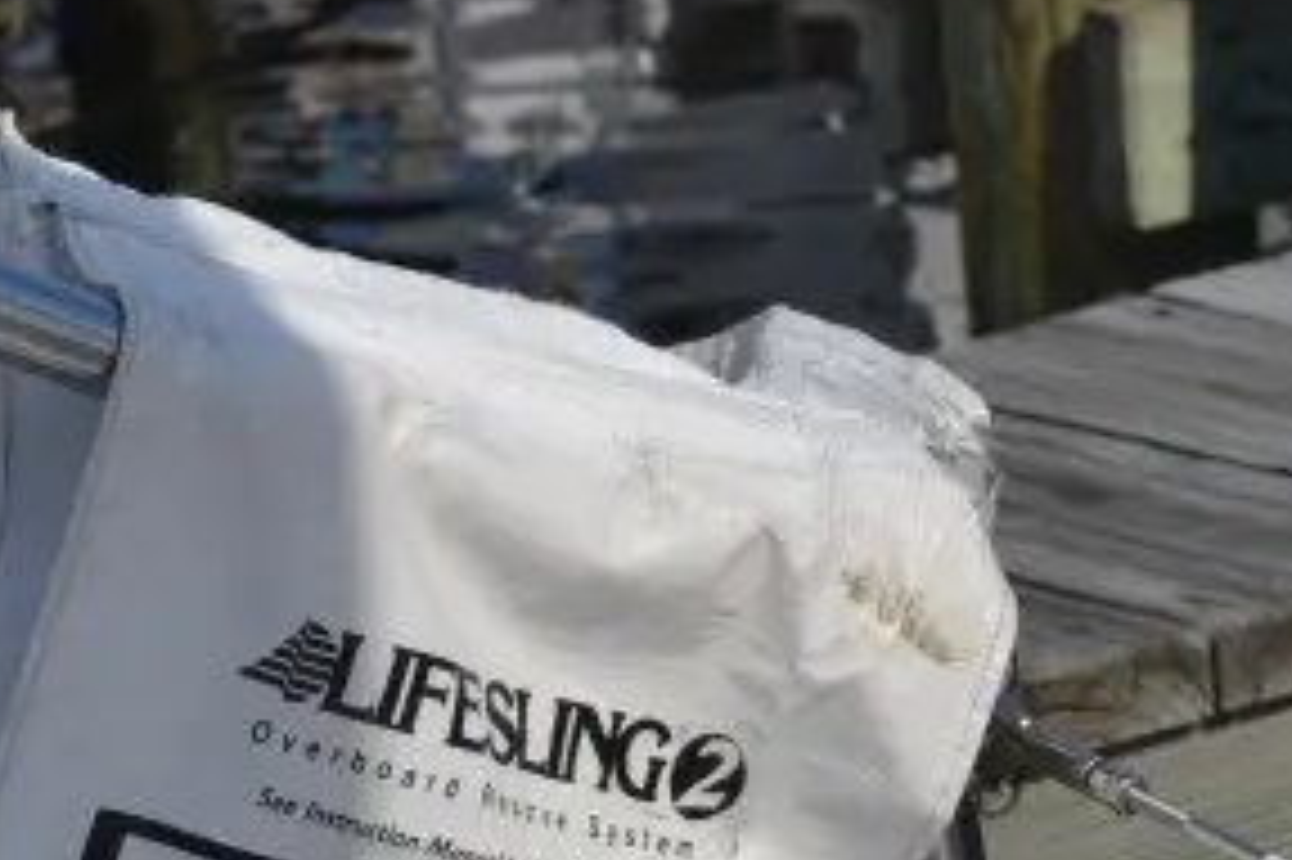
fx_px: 5990
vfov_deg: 8.1
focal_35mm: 167
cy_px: 1164
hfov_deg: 12.3
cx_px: 459
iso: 100
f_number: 9
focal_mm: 40
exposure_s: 1/320
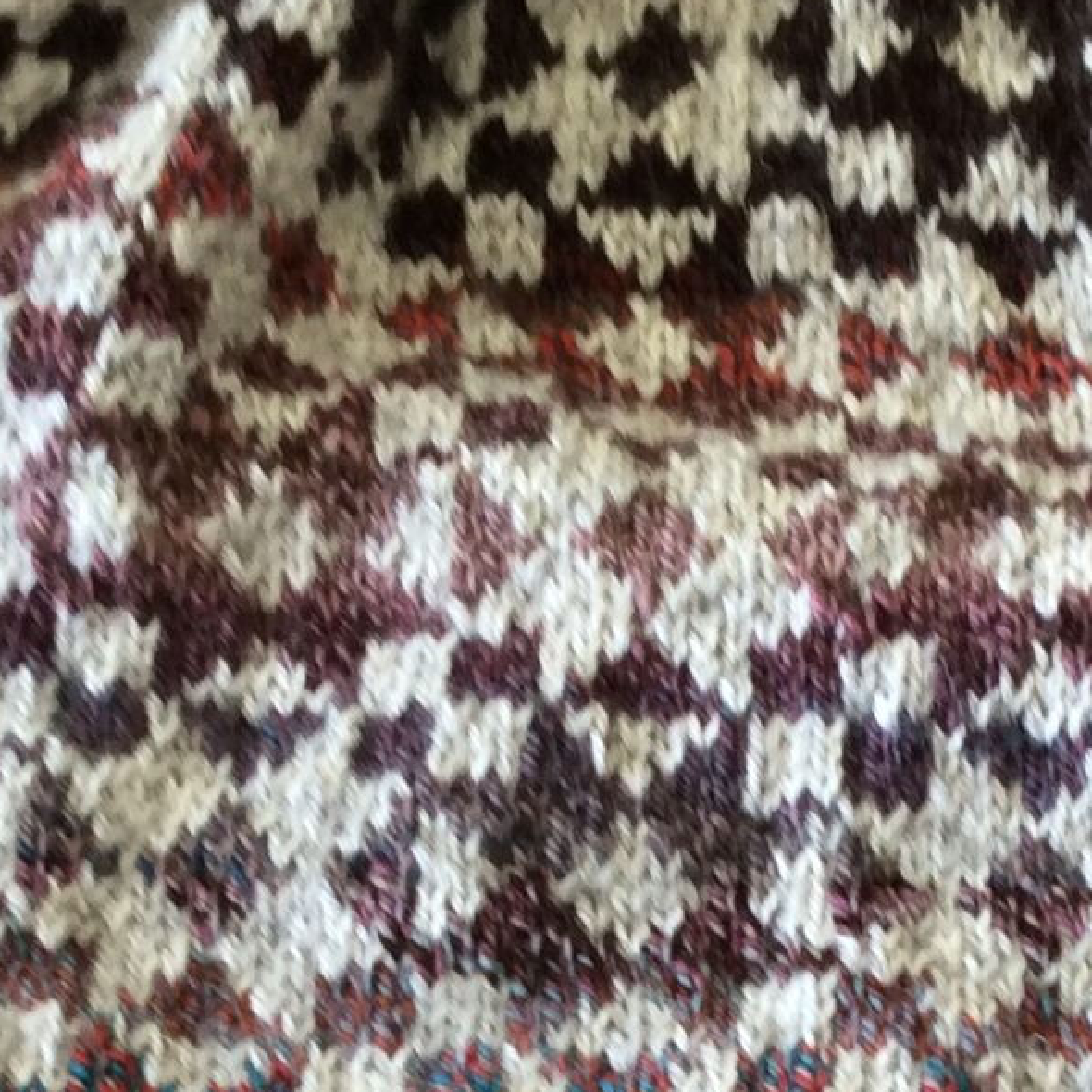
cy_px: 1129
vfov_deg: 17.3
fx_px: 3498
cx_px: 825
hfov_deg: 17.6
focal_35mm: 98
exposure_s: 1/25
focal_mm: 3.3
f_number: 2.4
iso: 32
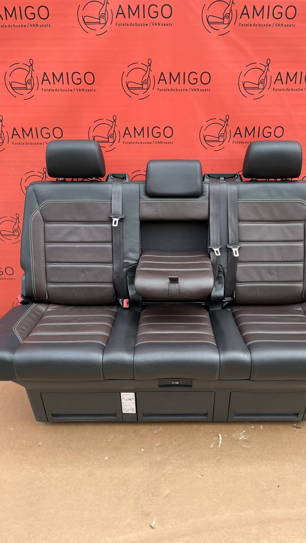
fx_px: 418
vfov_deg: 66.1
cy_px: 272
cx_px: 174
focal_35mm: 29
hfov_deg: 40.1
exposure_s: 1/167
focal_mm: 5.1
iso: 40
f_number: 1.6
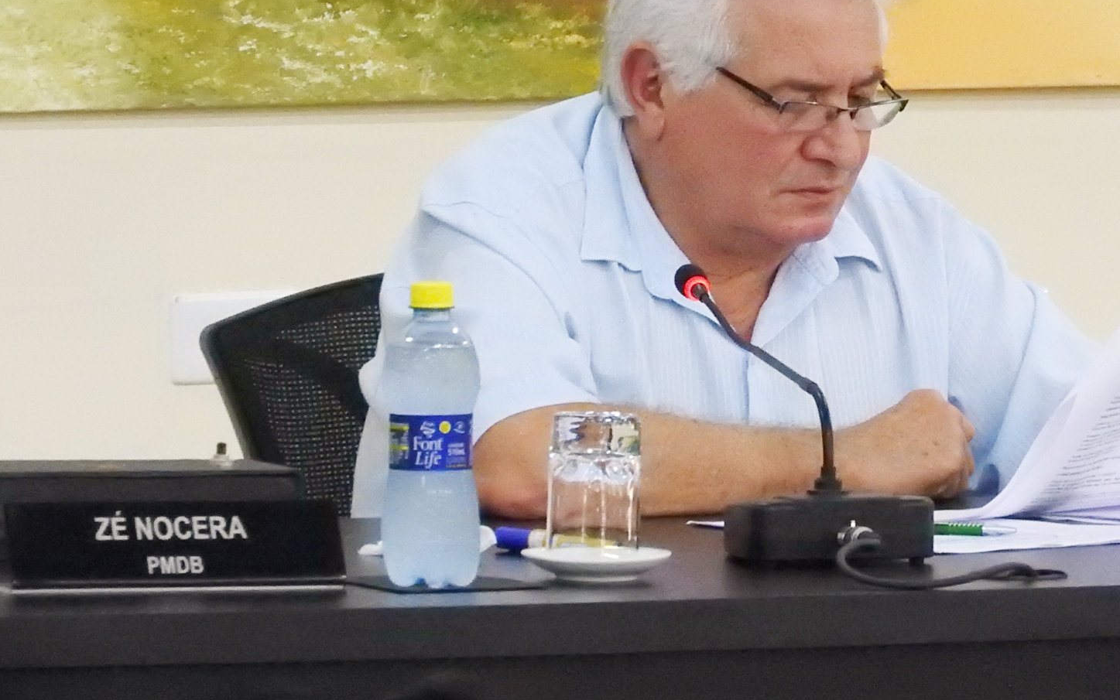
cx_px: 802
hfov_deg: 2.4
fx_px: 26408
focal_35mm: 865
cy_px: 211
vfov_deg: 1.5
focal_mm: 89.6
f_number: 5.6
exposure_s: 1/30
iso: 1600
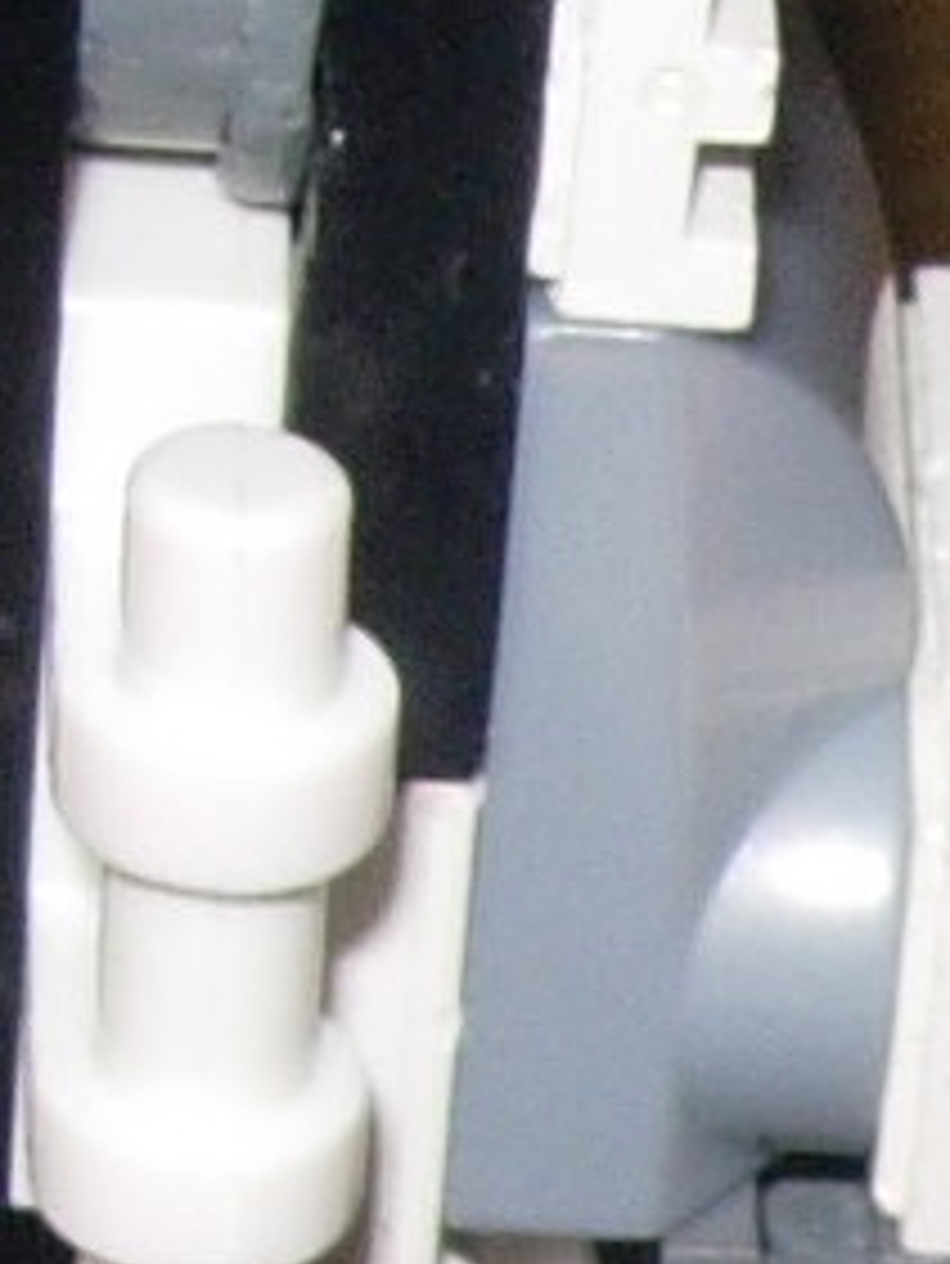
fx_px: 12797
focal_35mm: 350
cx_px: 2449
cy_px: 2267
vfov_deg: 5.6
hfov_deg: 4.2
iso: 79
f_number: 4.8
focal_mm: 7.8
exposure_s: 1/64
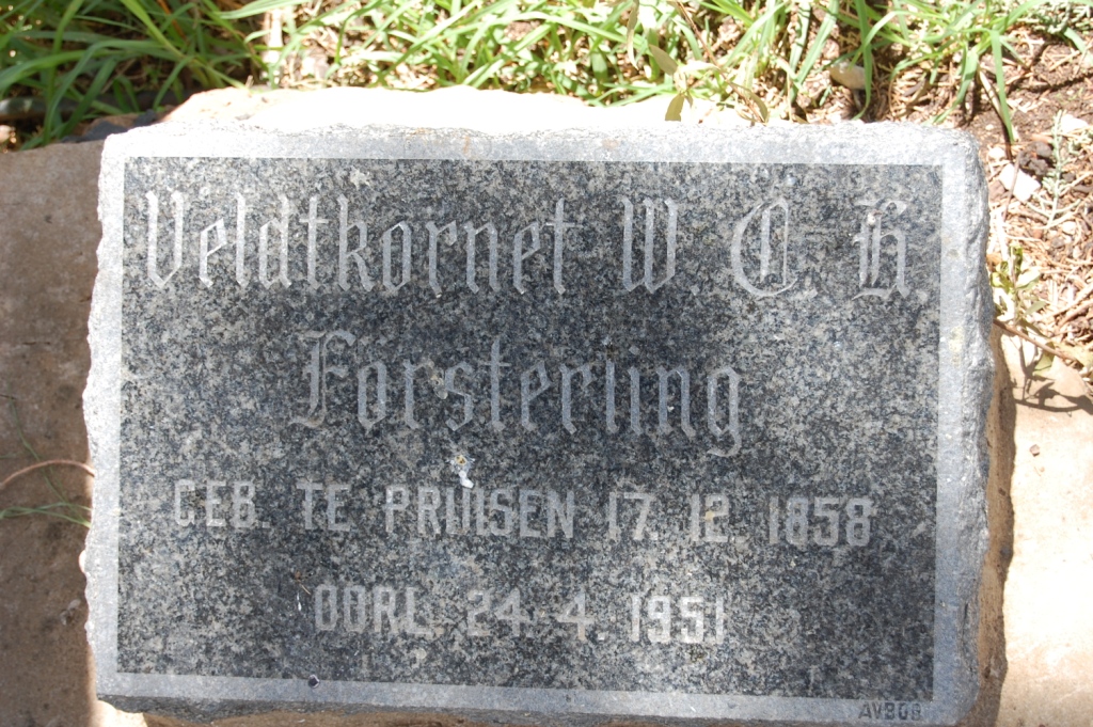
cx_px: 546
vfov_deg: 16.5
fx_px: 2503
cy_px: 364
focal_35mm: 82
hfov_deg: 24.6
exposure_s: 1/160
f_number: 6.3
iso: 200
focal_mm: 55
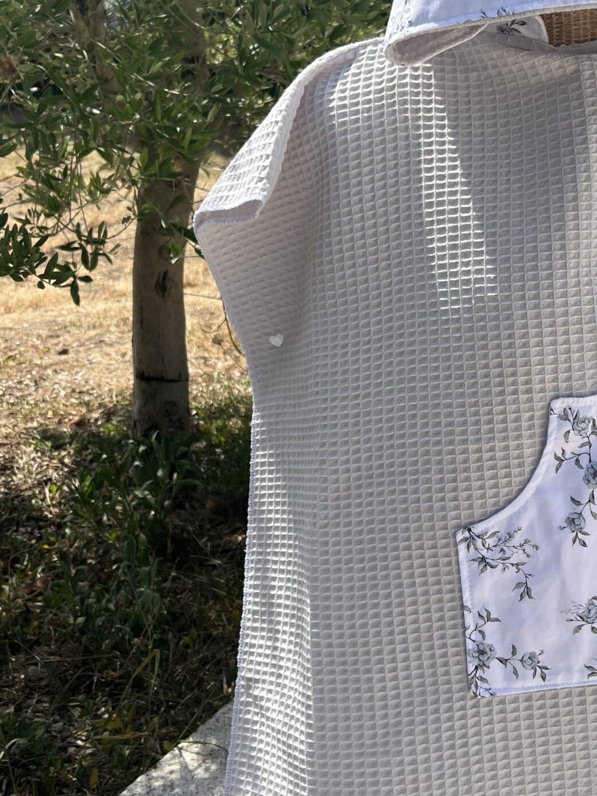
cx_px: 394
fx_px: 1104
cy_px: 283
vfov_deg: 39.3
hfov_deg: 30.1
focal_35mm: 48
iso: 50
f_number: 1.5
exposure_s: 1/3165
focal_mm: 5.7
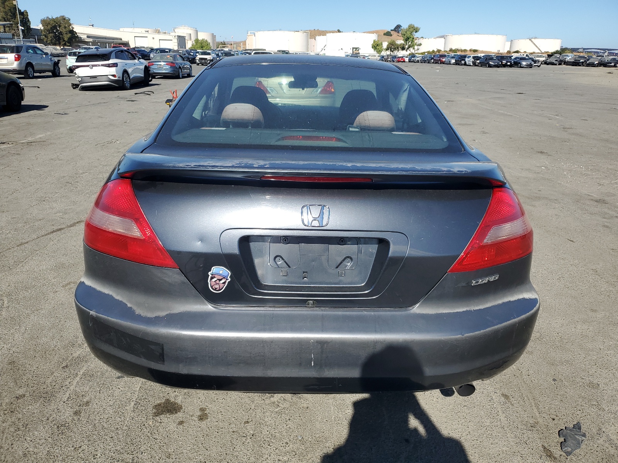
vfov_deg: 53.1
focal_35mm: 26
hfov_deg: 67.3
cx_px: 309
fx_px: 464
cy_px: 232
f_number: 1.5
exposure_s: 1/3333
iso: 50
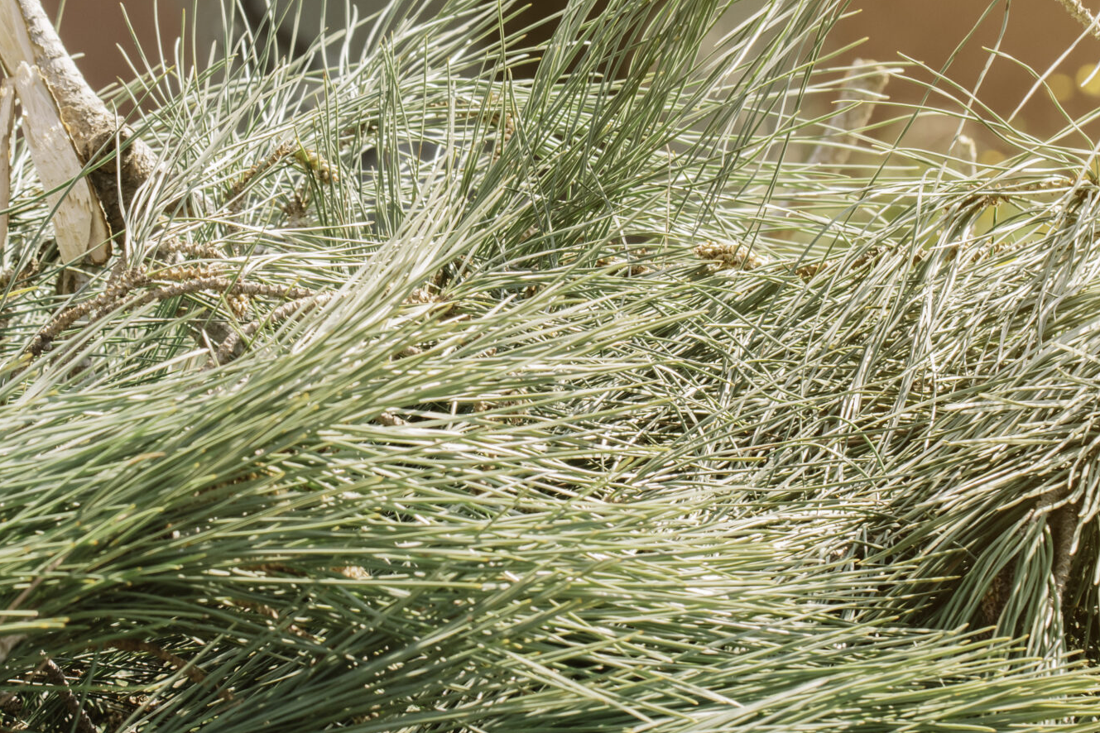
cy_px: 177
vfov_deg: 5.3
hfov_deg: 7.9
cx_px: 770
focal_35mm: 260
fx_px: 7944
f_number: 8
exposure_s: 1/250
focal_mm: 90
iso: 100
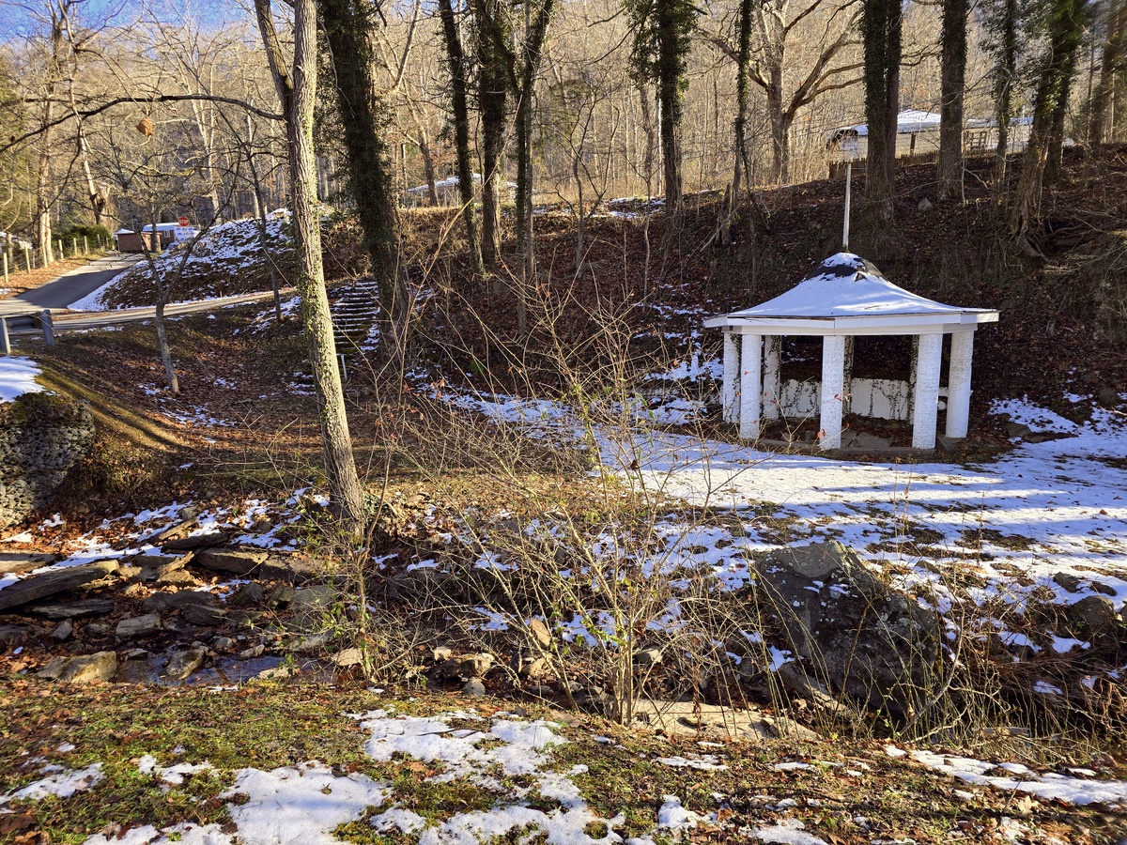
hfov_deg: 73.9
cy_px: 422
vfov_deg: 58.9
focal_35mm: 23
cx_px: 564
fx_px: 749
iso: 20
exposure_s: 1/180
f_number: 1.7
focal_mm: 6.3
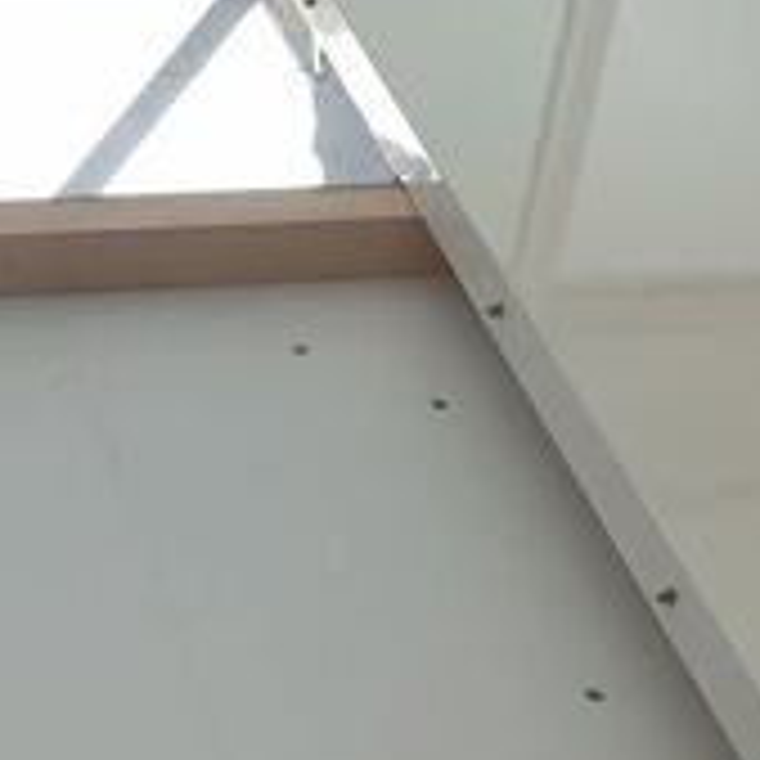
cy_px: 1111
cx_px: 211
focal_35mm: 87
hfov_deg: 19.8
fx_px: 2161
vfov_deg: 18.0
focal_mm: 4.3
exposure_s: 1/111
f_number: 2.4
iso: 50
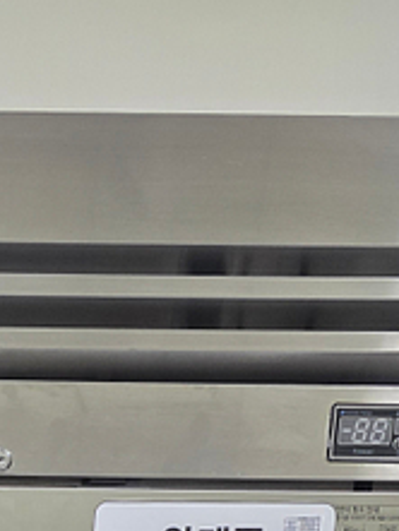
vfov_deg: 19.9
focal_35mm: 78
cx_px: -100
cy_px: 896
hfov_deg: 17.8
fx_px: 1198
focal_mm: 6.3
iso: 250
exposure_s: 1/120
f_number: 1.7
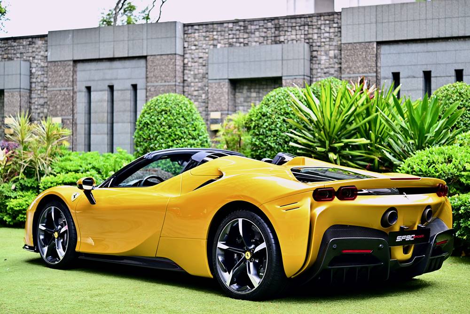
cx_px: 235
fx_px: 783
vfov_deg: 22.6
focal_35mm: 60
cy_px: 157
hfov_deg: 33.4
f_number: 2.8
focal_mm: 60
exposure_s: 1/400
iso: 320
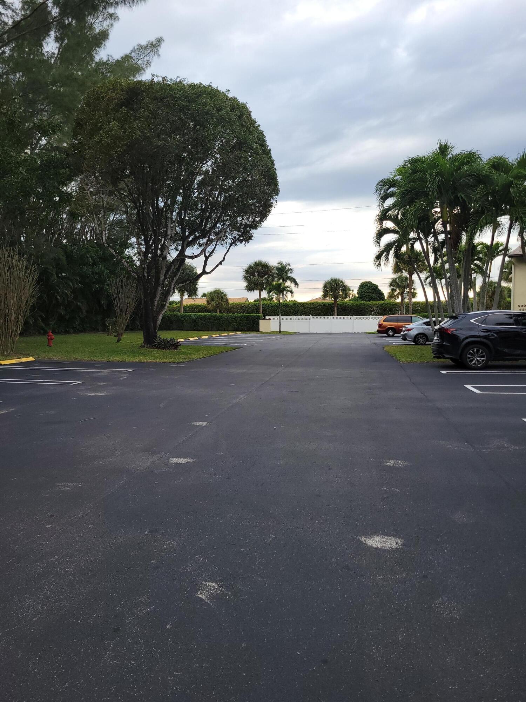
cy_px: 351
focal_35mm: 26
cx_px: 263
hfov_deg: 53.1
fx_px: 527
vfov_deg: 67.3
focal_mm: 5.4
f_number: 1.8
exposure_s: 1/485
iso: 40
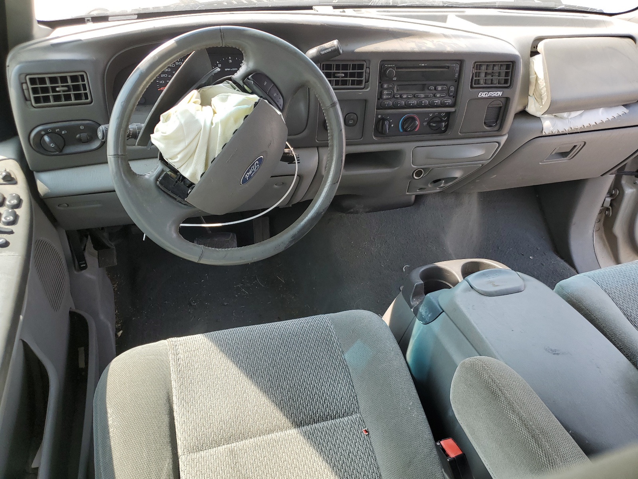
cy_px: 240
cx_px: 319
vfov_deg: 53.1
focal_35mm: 26
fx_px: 479
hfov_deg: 67.3
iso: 50
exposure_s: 1/345
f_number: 1.5
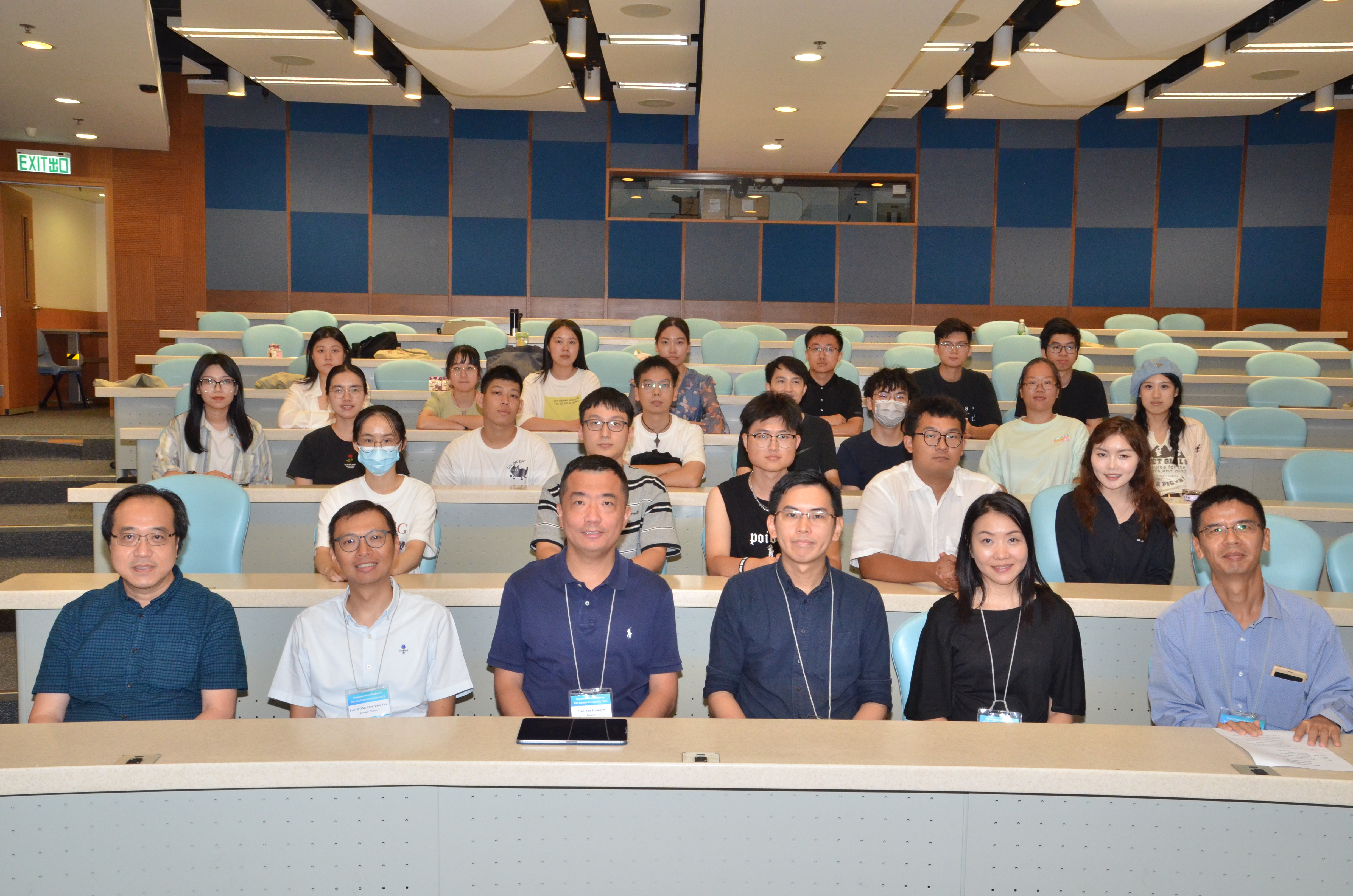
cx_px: 676
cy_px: 448
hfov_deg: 59.6
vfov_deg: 41.5
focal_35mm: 32
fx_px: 1181
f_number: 8
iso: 1600
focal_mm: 21
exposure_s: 1/60
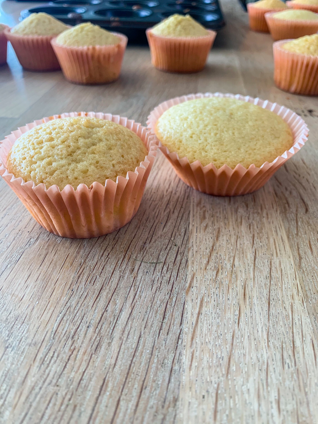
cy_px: 212
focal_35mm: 26
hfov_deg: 53.1
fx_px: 318
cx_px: 159
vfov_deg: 67.3
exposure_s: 1/60
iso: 100
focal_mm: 4.25
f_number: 1.8
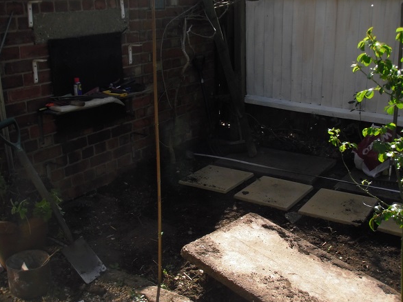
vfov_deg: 36.8
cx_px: 205
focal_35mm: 39
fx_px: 454
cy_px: 152
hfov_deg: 47.9
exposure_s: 1/160
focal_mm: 6.7
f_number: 6.6
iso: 100
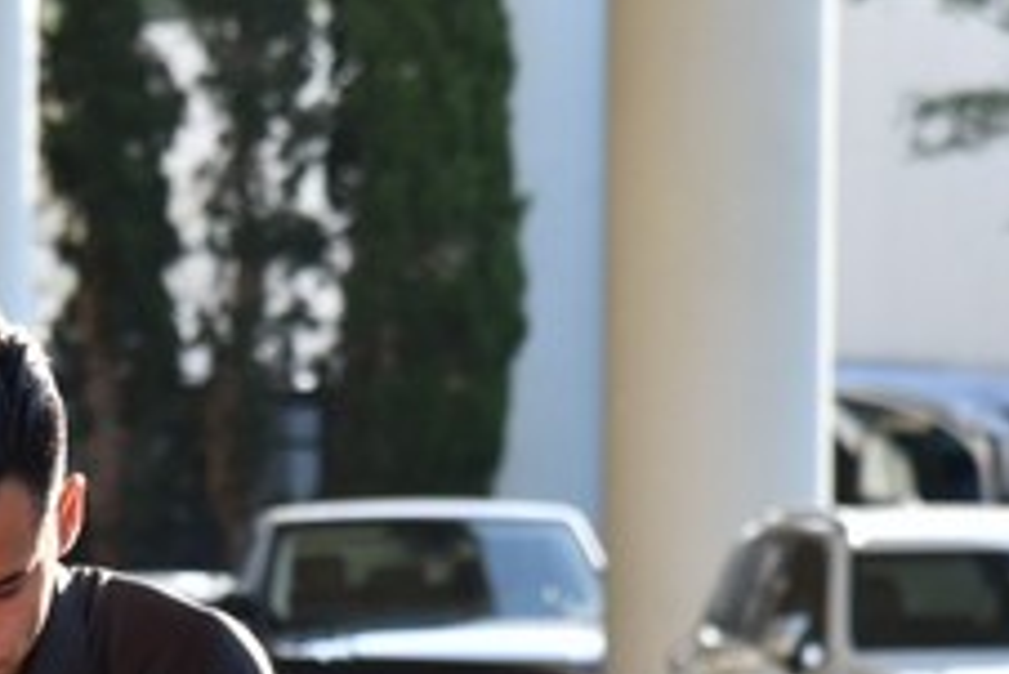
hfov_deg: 5.0
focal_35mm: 409
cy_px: 565
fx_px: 11470
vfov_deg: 3.4
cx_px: -4
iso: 1000
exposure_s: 1/640
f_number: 6.3
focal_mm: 120
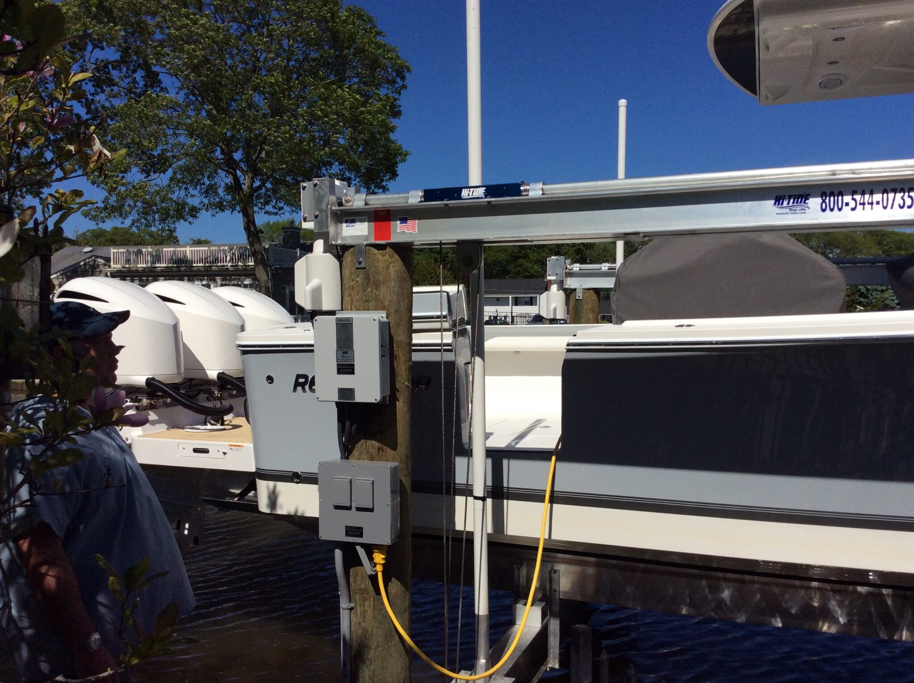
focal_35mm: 32
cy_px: 342
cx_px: 457
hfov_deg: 56.9
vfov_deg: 44.1
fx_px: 844
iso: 32
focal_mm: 3.3
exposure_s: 1/4098
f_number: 2.4
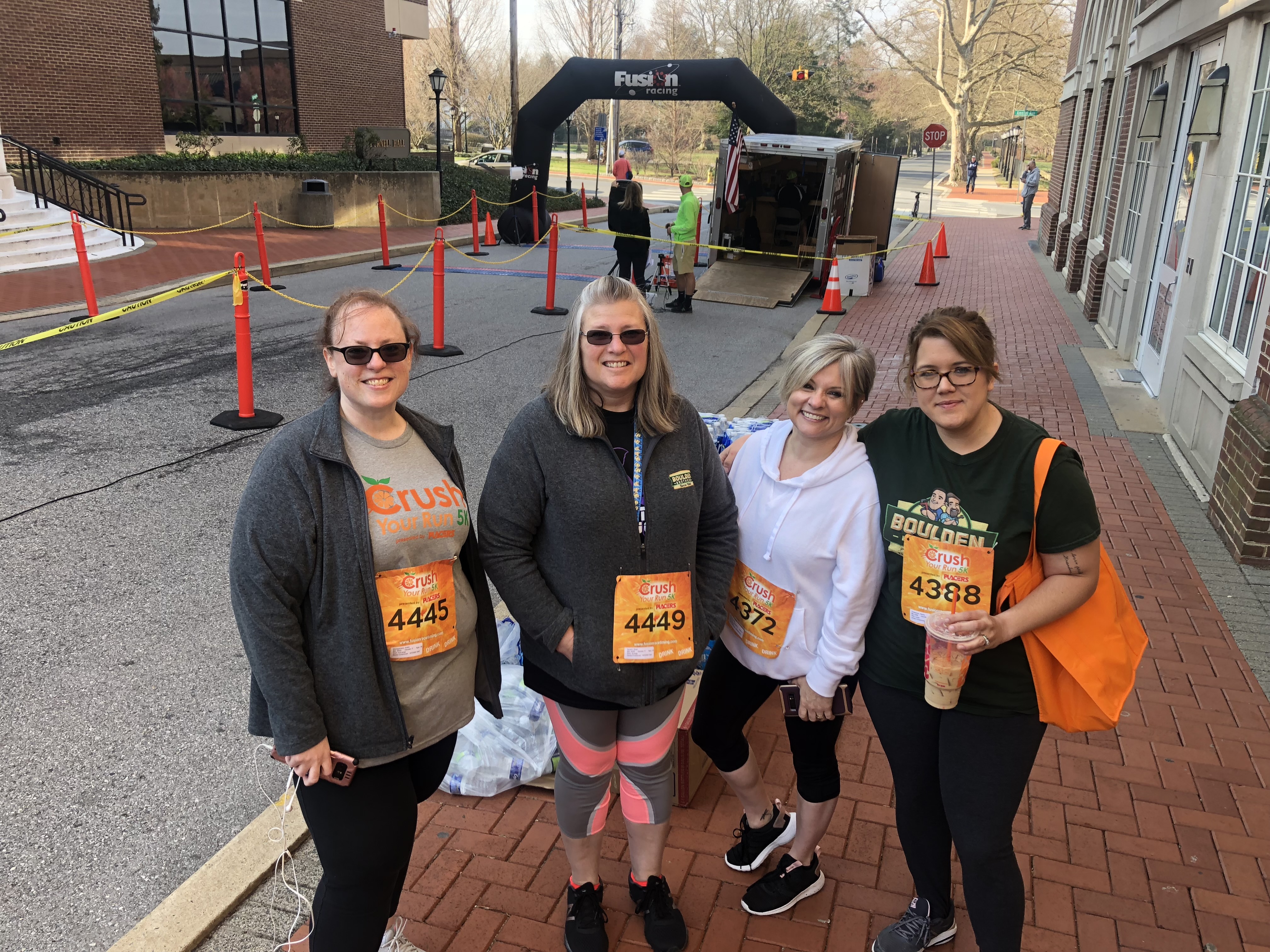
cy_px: 476
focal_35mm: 28
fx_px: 1027
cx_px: 635
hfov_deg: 63.4
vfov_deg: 49.7
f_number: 1.8
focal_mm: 3.99
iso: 20
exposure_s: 1/211
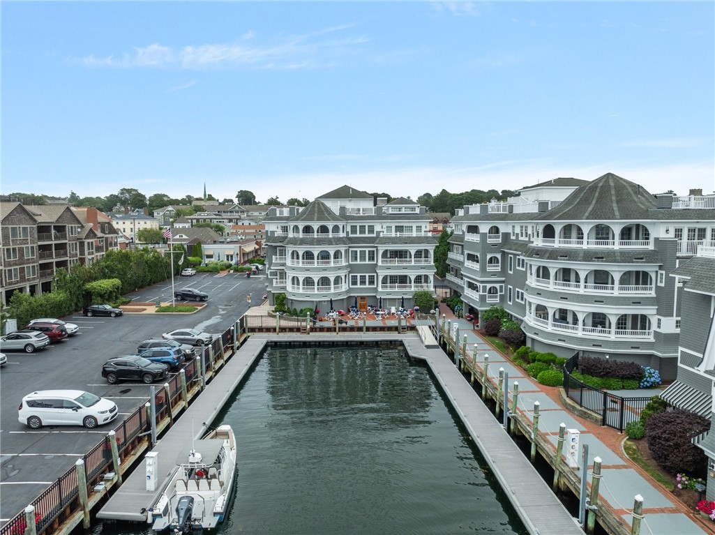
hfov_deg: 71.6
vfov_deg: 56.7
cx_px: 358
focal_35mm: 24
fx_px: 495
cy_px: 268
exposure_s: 1/120
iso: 100
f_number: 2.8
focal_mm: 12.29
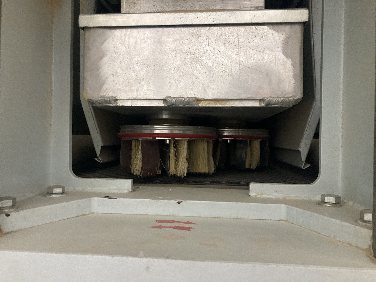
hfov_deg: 63.4
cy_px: 141
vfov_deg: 49.7
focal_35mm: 28
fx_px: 304
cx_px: 188
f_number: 1.8
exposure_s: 1/40
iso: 400
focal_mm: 3.99
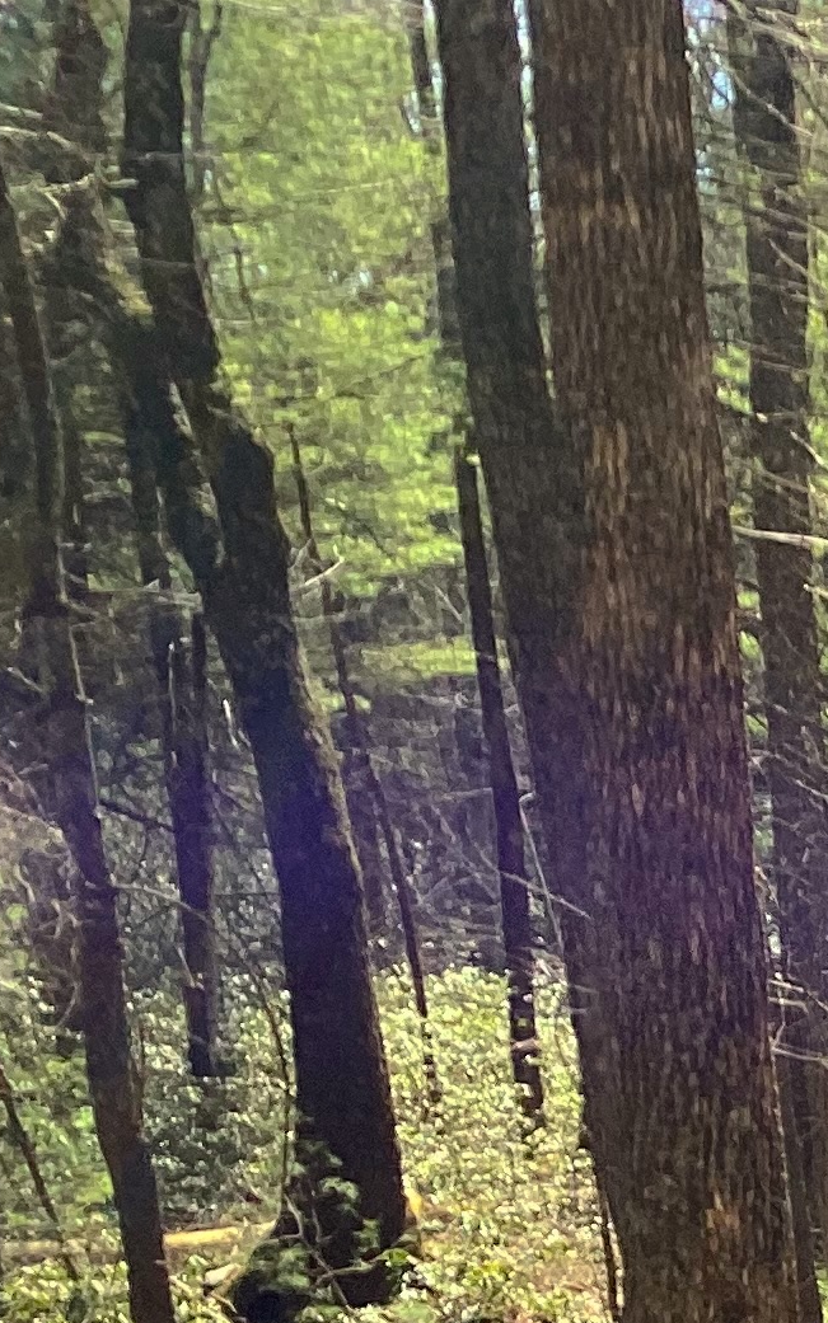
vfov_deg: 19.8
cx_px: 1886
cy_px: 1168
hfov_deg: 11.0
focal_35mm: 103
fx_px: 3717
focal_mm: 3.3
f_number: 2.4
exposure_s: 1/455
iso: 25
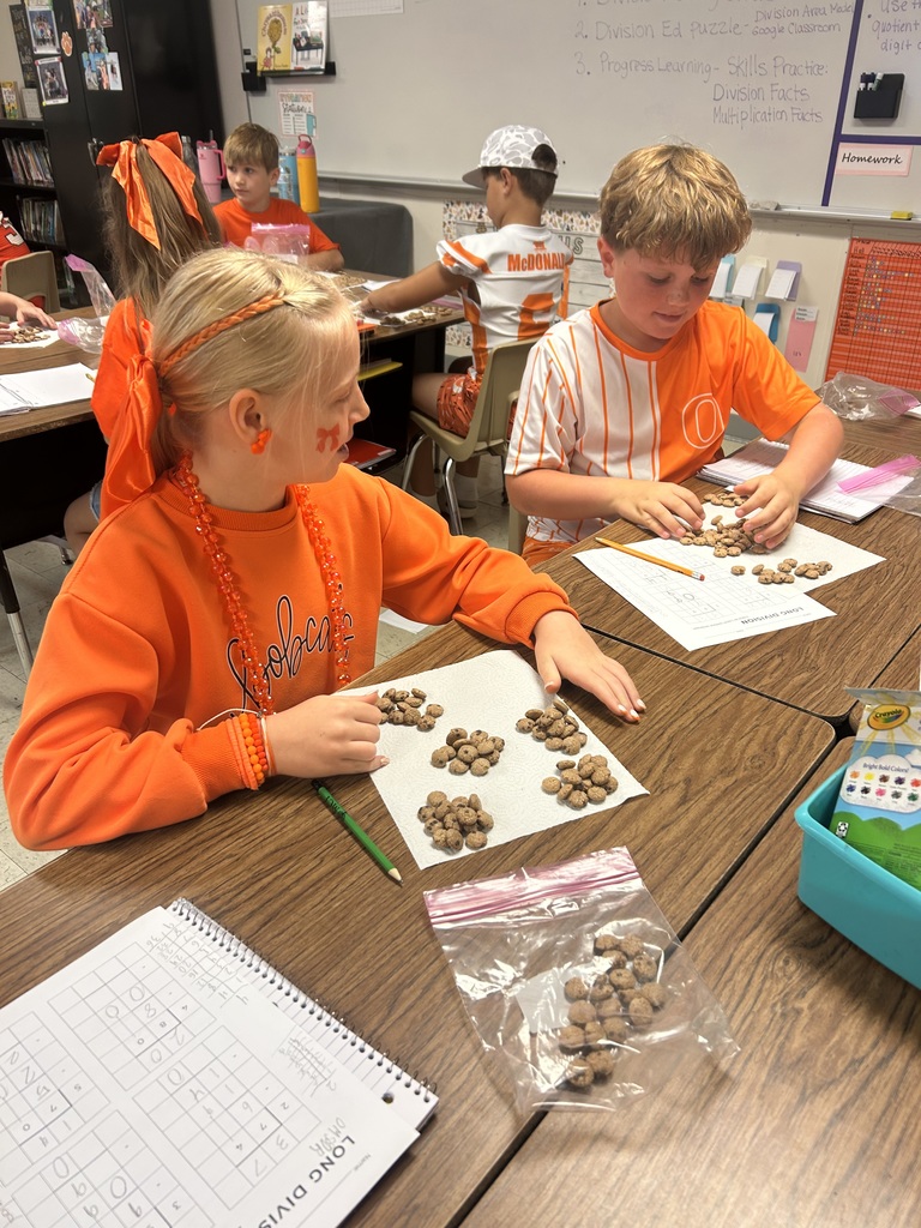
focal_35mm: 26
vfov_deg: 67.3
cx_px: 460
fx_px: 922
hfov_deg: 53.1
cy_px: 614
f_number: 1.5
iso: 80
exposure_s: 1/60
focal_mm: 5.7
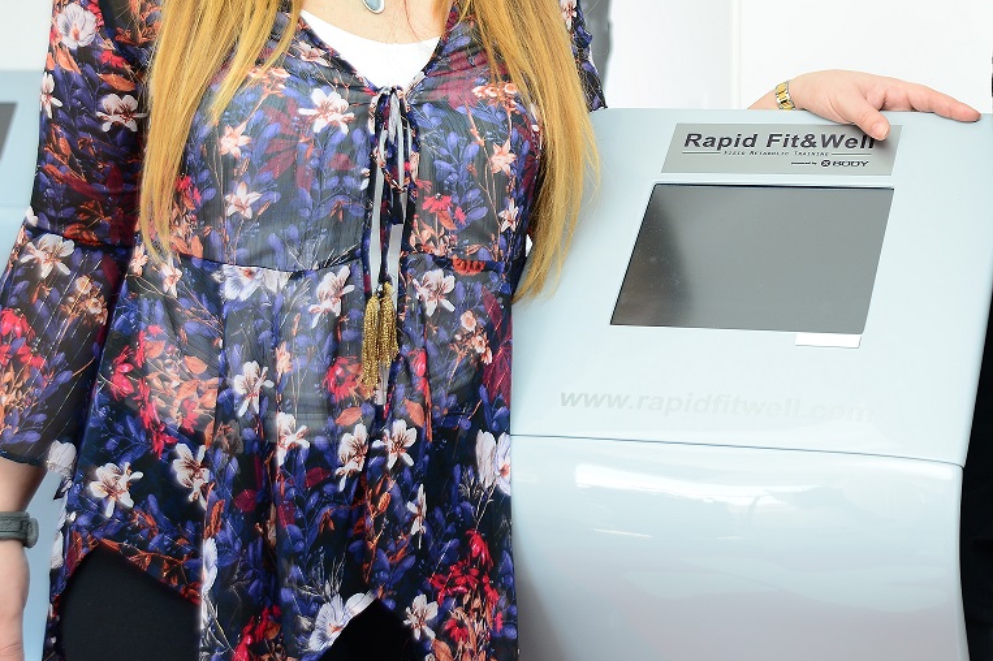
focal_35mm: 76
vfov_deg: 17.7
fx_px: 2095
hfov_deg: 26.2
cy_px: 113
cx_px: 786
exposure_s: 1/100
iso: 250
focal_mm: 42
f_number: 4.5
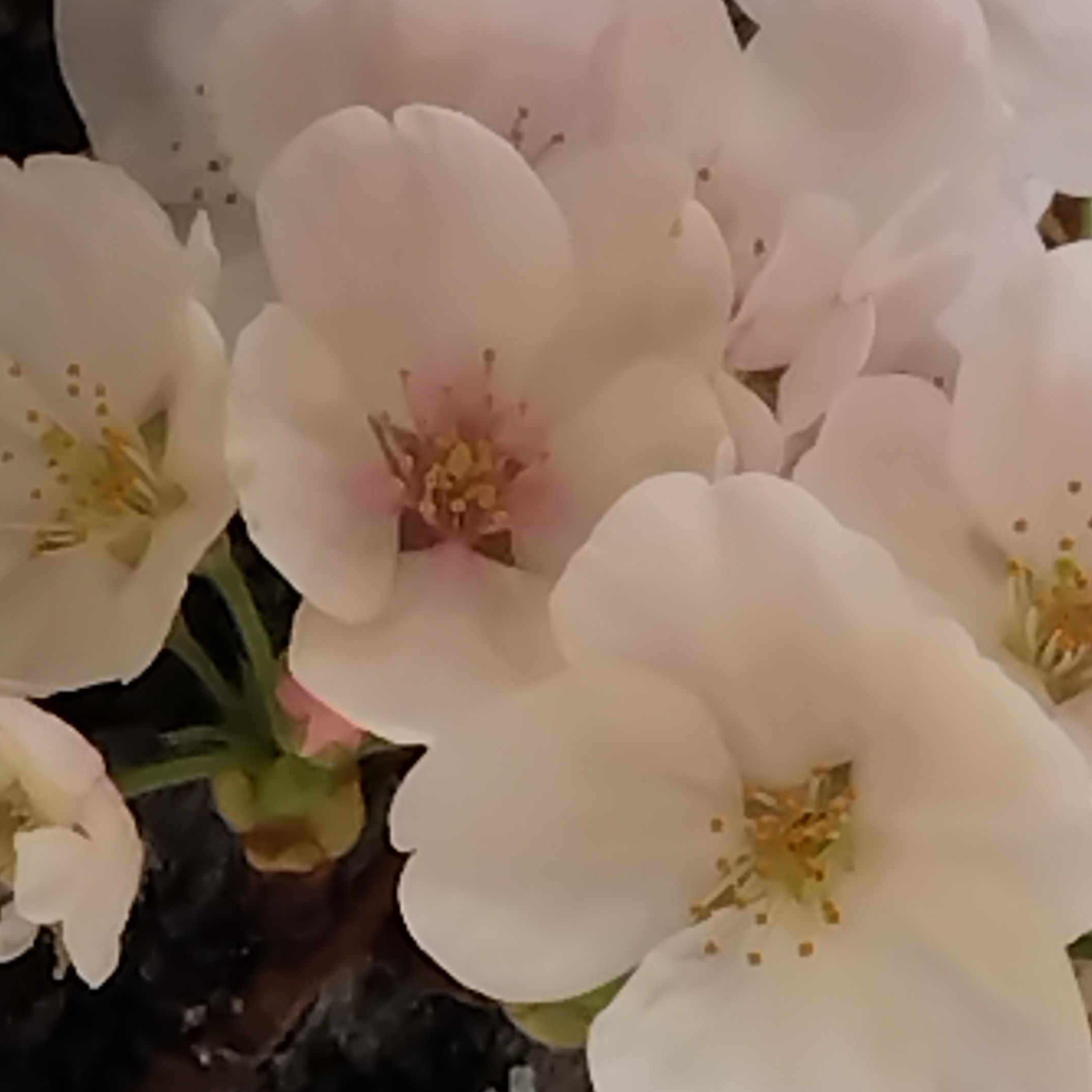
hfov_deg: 42.8
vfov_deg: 42.1
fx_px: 1392
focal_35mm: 39
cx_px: 567
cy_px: 341
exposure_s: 1/847
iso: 50
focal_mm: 5.5
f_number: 1.9
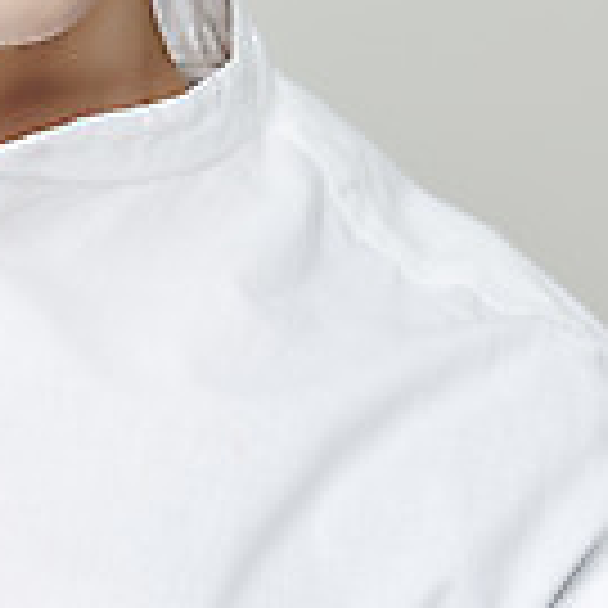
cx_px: -124
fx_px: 14963
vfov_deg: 2.3
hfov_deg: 2.3
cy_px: -221
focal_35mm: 753
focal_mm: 200
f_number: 8
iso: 64
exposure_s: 1/125
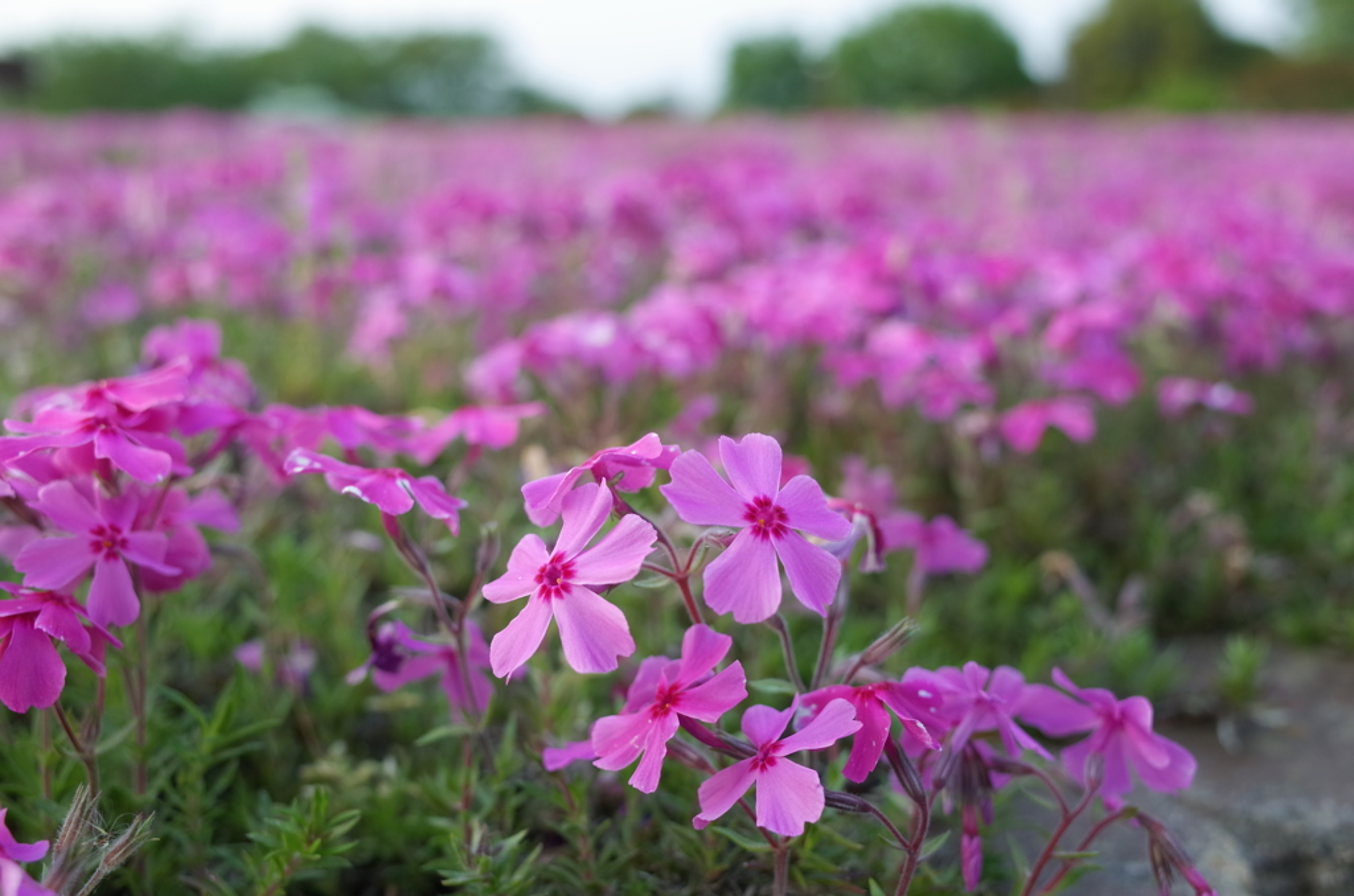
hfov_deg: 65.6
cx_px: 677
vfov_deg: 46.2
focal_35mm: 28
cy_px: 448
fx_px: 1051
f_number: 3.5
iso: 100
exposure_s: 1/60
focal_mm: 18.3
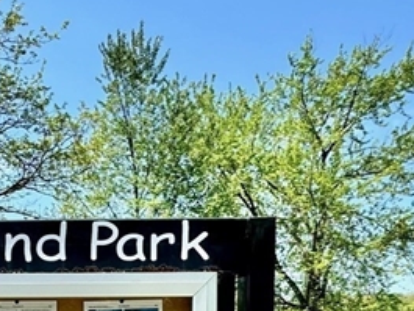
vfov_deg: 24.3
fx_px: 646
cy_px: 383
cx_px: -11
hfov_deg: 32.4
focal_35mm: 54
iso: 50
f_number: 2.2
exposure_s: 1/1094
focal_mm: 2.22
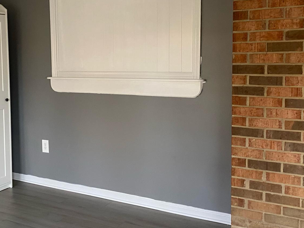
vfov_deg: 30.8
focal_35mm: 47
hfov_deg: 39.3
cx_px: 75
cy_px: 92
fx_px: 413
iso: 200
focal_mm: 4.25
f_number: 1.8
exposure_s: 1/60
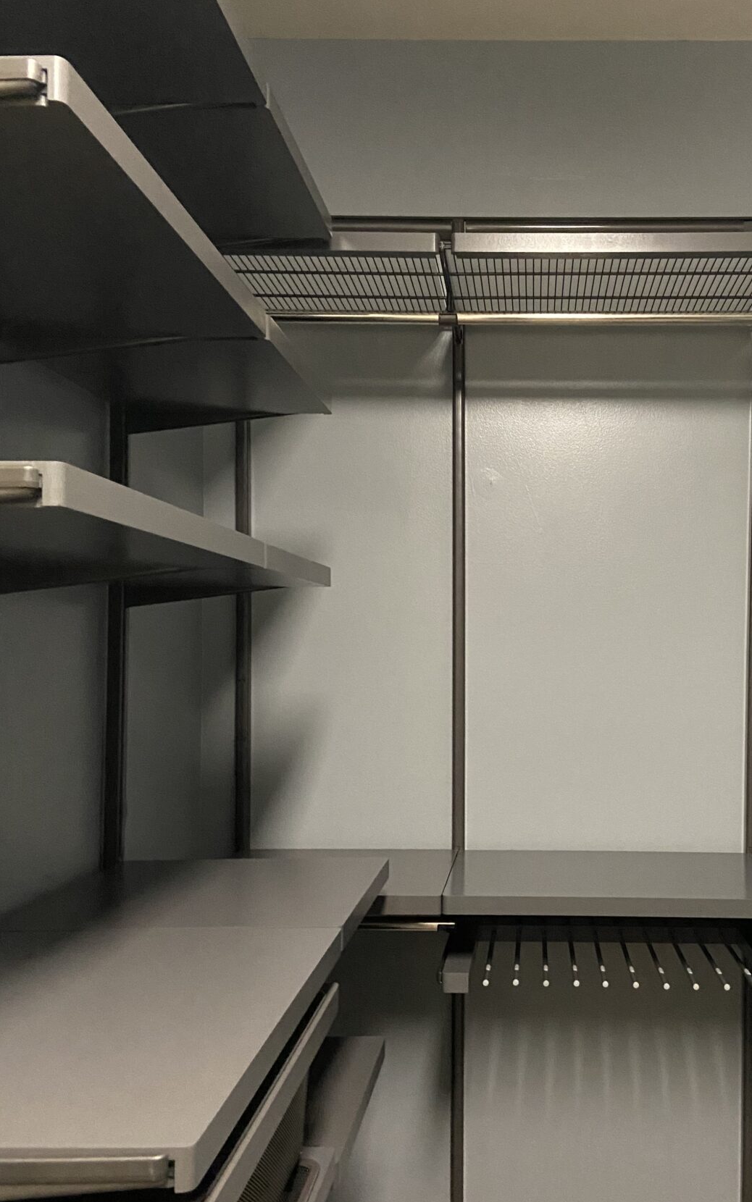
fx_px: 1115
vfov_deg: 56.7
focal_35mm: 34
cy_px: 622
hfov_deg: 36.8
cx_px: 521
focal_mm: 4.25
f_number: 1.8
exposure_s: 1/30
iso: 800
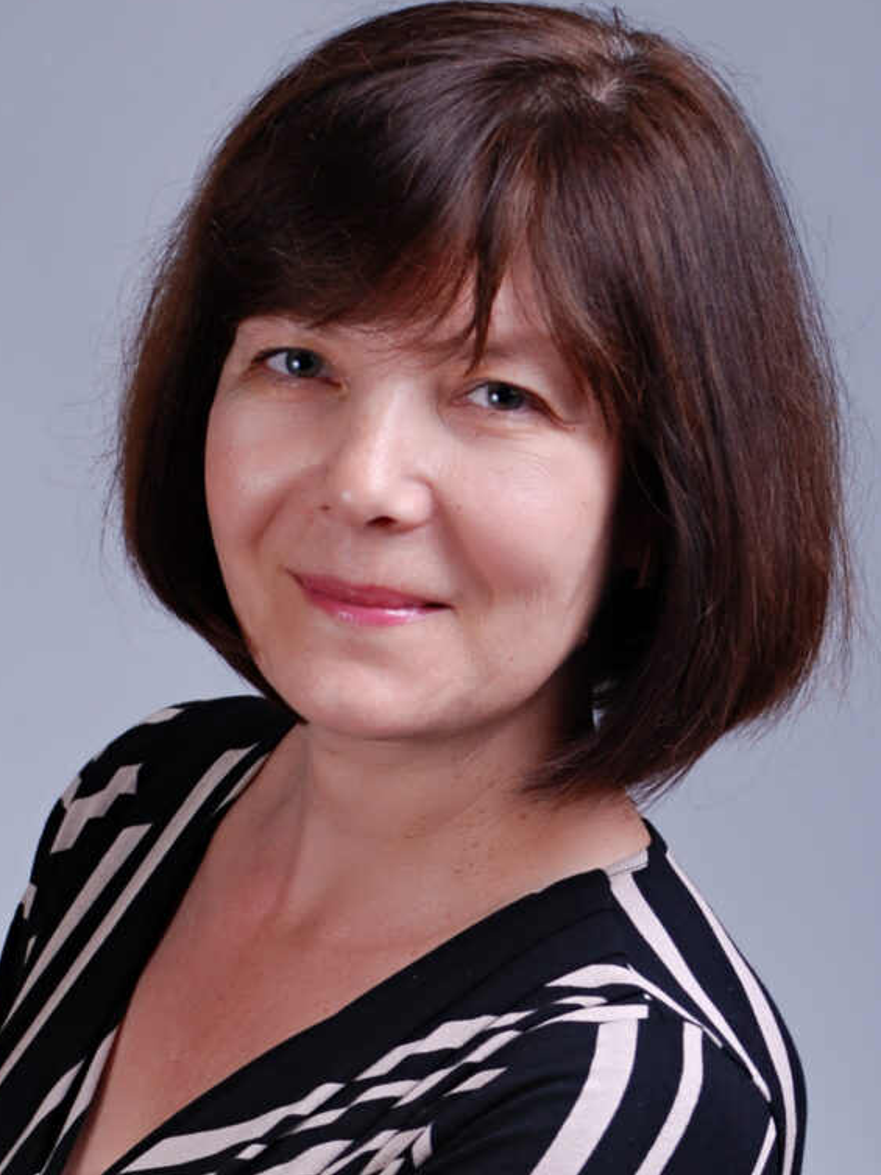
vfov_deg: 19.3
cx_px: 448
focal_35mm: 102
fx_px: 3463
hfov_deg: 14.5
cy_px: 564
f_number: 7.1
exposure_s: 1/125
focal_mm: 52
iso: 100
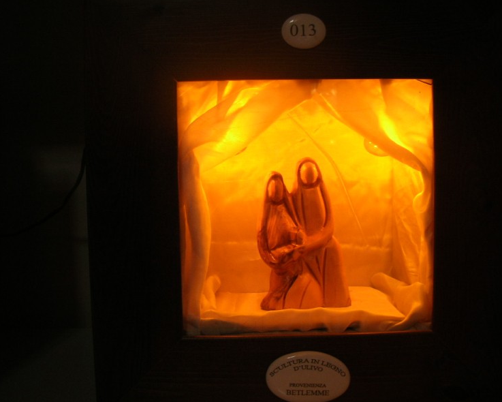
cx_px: 259
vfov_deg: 41.2
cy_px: 198
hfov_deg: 50.3
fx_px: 535
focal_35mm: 36
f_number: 2.9
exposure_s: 1/32.2
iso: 50
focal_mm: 5.7
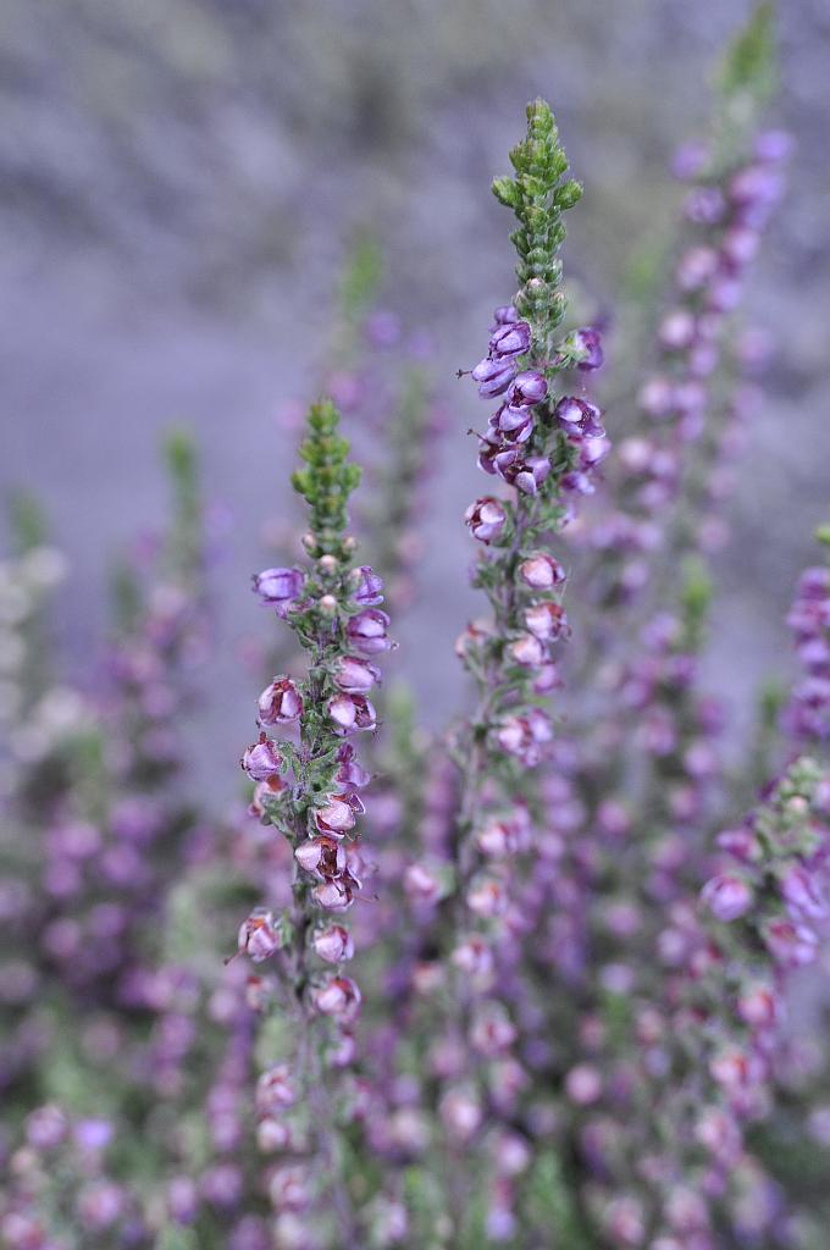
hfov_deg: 26.4
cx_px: 415
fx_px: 1768
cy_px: 625
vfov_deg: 38.9
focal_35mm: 51
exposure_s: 1/80
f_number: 8
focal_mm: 34
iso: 800
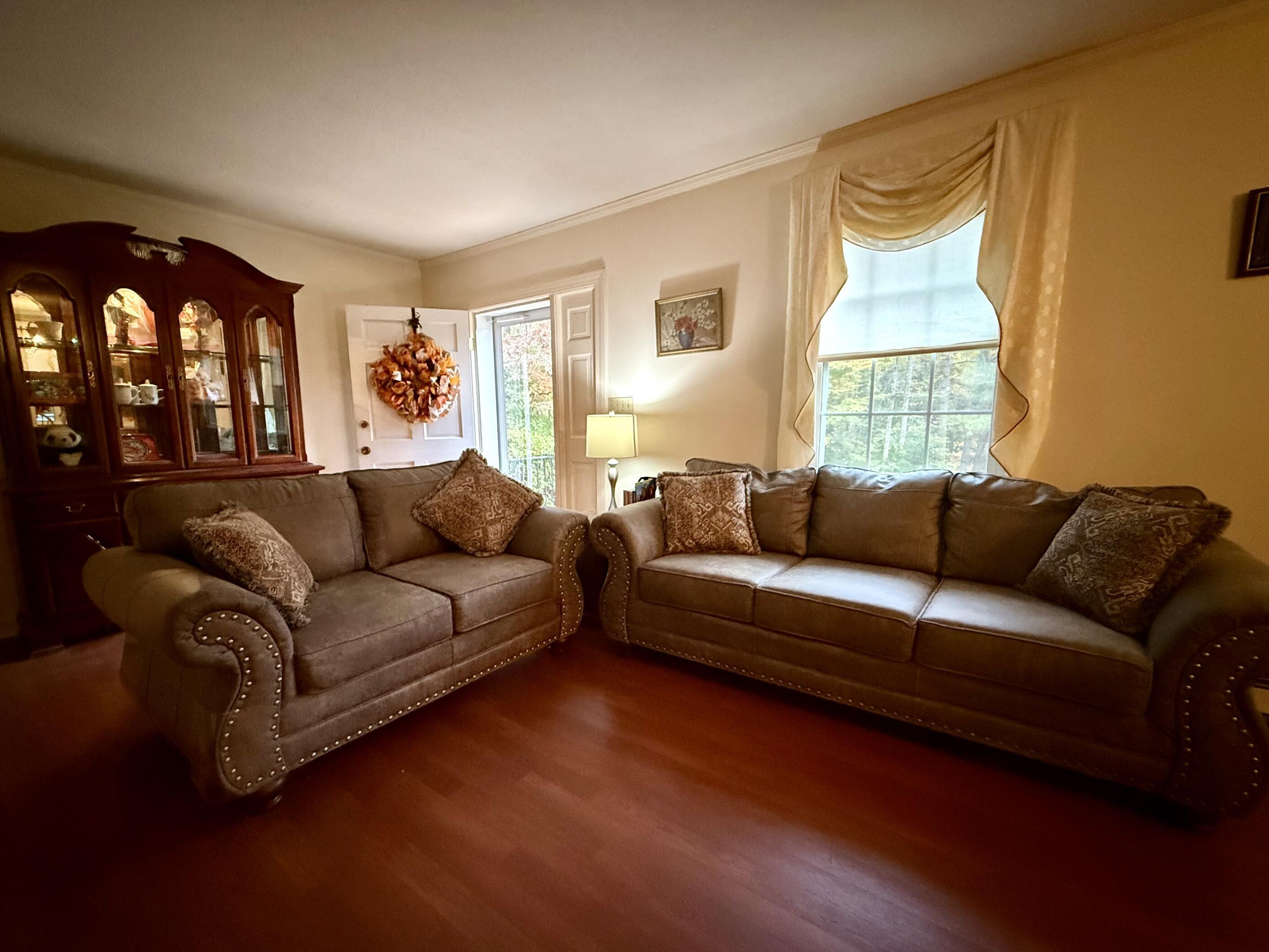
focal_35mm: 15
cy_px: 500
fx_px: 550
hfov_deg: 98.1
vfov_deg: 81.7
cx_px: 610
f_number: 2.2
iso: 1000
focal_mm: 2.22
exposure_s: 1/60
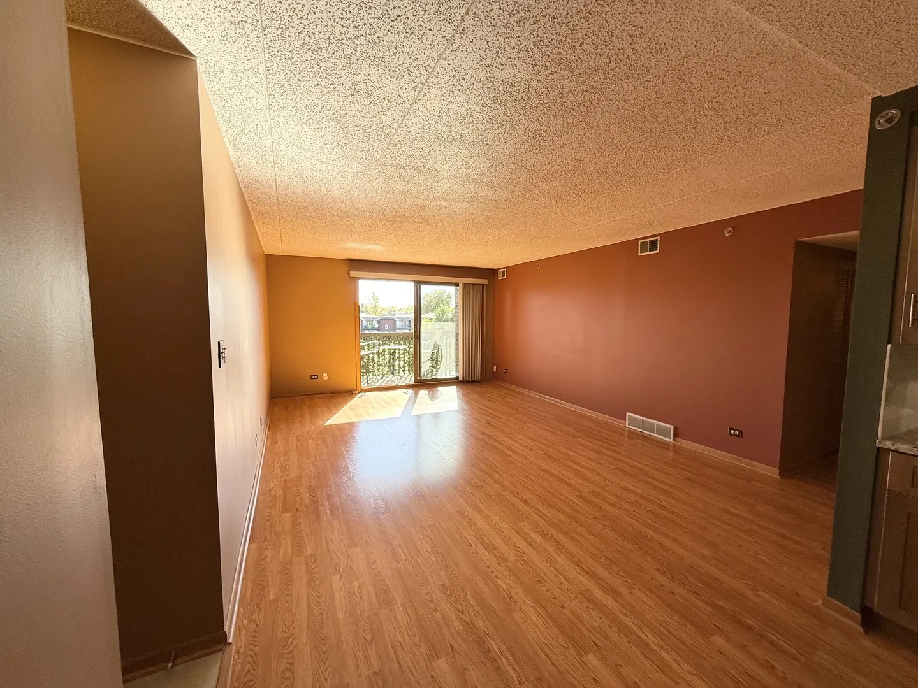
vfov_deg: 85.7
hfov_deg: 102.1
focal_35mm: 14
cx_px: 459
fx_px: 371
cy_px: 344
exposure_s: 1/145
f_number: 2.2
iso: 64
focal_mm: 2.22
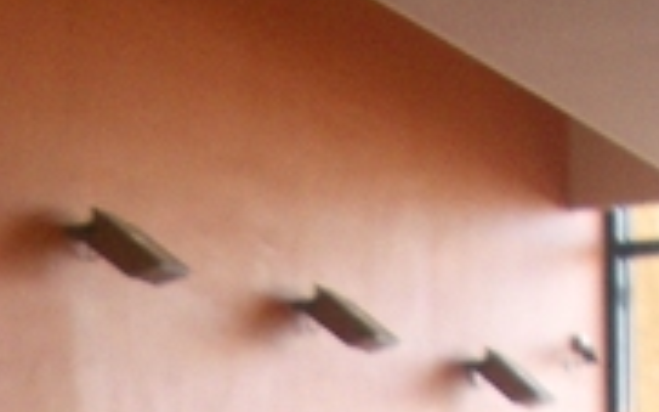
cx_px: 62
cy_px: 1087
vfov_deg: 7.3
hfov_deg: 12.7
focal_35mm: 164
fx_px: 2945
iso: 100
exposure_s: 1/60
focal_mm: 5.8
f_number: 2.6
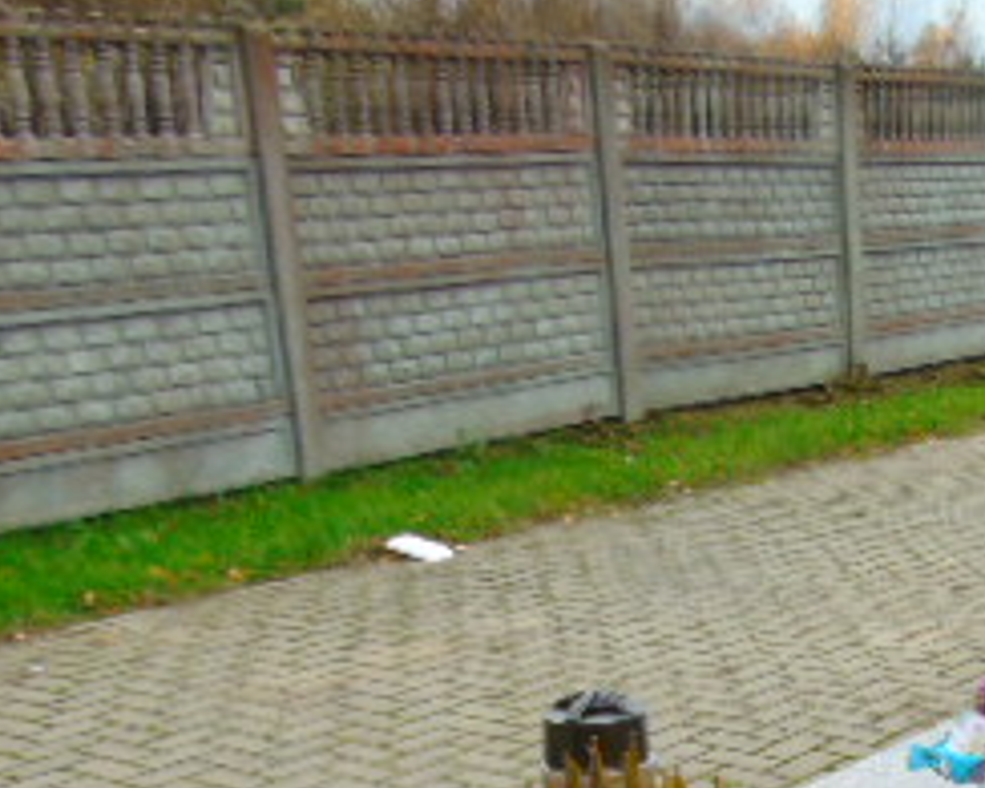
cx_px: 1017
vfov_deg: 22.6
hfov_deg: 27.6
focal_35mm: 64
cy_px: 841
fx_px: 1865
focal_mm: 4.4
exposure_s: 1/125
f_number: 3.4
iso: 80
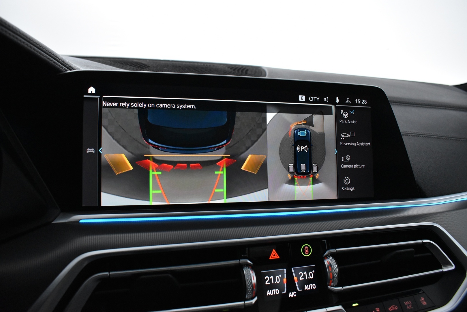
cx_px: 234
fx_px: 350
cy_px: 156
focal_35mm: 27
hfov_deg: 67.4
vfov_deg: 47.9
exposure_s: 1/80
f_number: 4.5
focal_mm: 18
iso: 3200
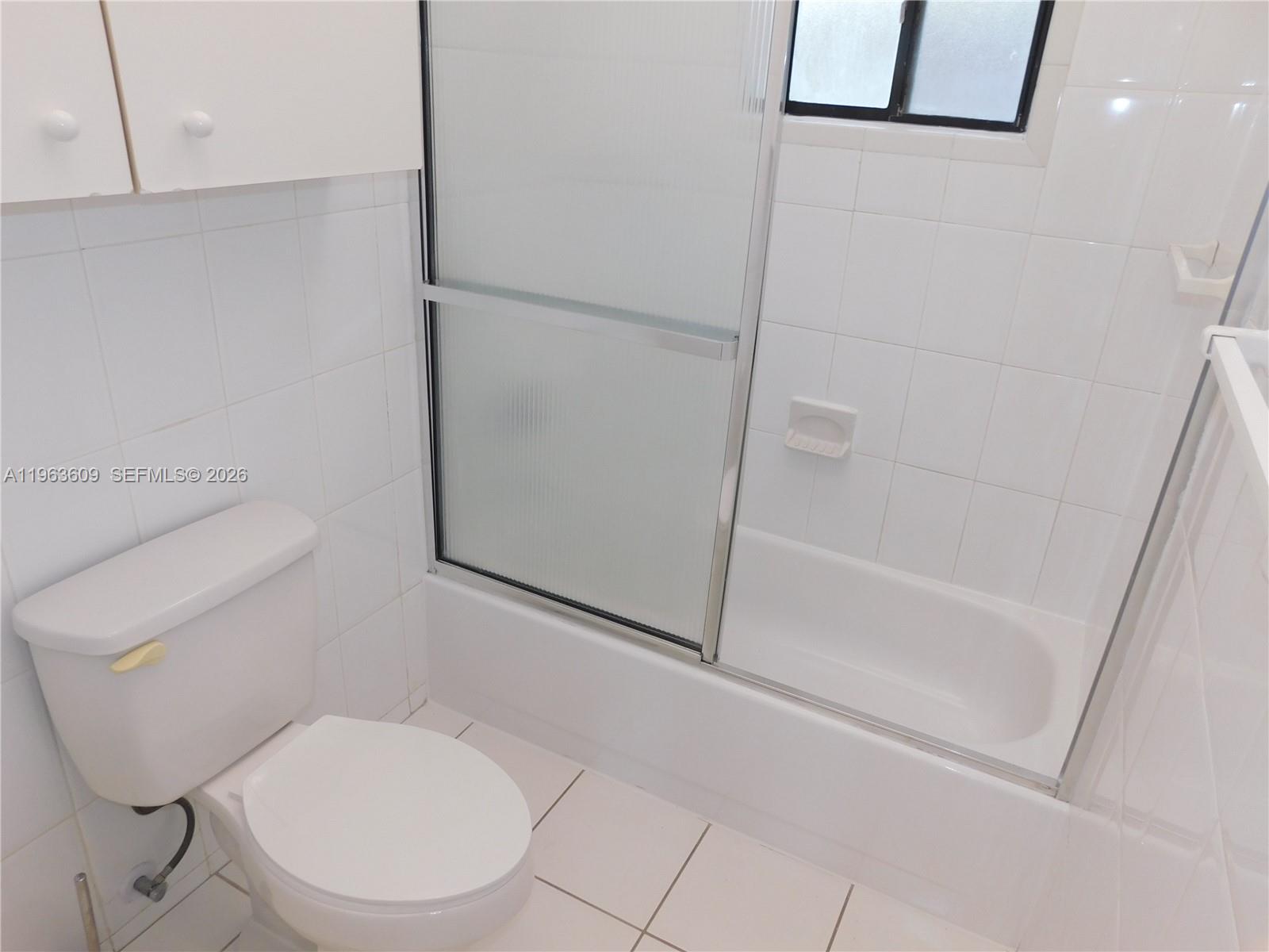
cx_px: 634
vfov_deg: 56.8
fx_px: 880
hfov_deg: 71.6
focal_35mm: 24
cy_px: 476
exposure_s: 1/40
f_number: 3
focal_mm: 4.1
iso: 125
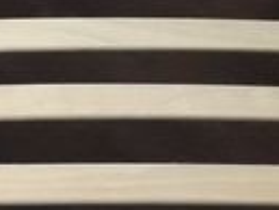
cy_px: -26
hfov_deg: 11.0
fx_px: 1347
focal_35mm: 167
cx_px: -229
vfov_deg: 8.8
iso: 500
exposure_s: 1/17
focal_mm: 3.6
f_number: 1.9
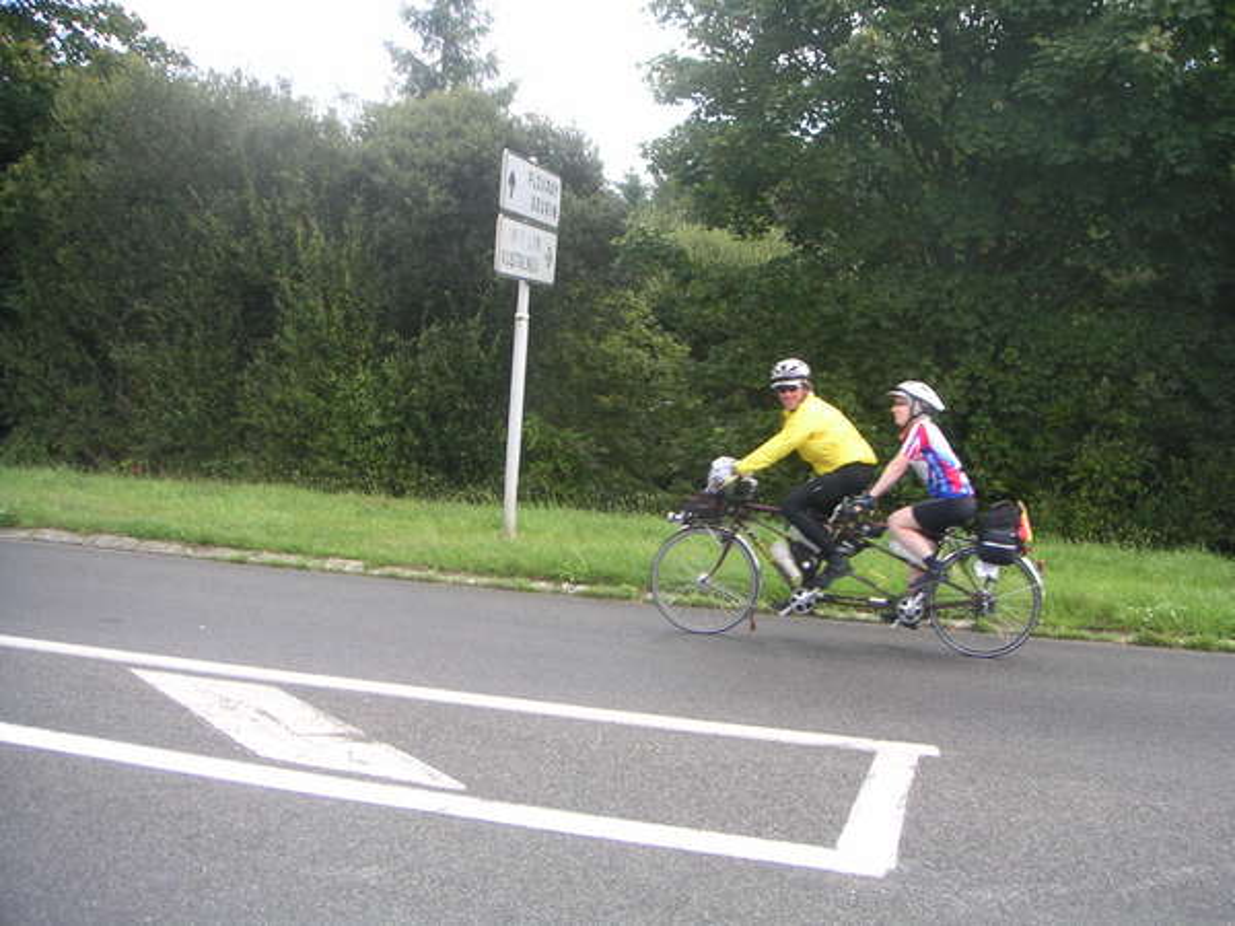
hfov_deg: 49.0
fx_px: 1356
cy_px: 463
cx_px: 618
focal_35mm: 38
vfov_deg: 37.7
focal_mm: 6
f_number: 2.8
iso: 50
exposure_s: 1/180
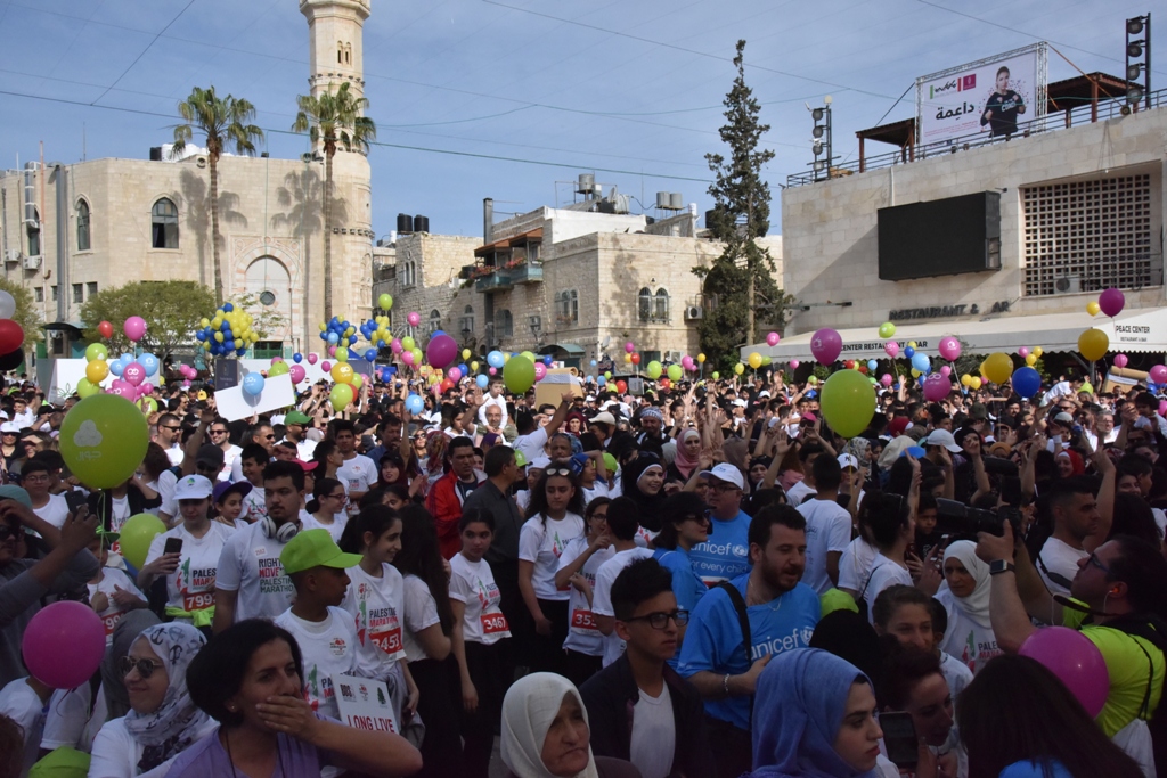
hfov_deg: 58.7
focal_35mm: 32
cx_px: 584
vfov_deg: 41.1
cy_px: 389
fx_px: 1037
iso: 2500
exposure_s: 1/1600
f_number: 20
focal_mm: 32
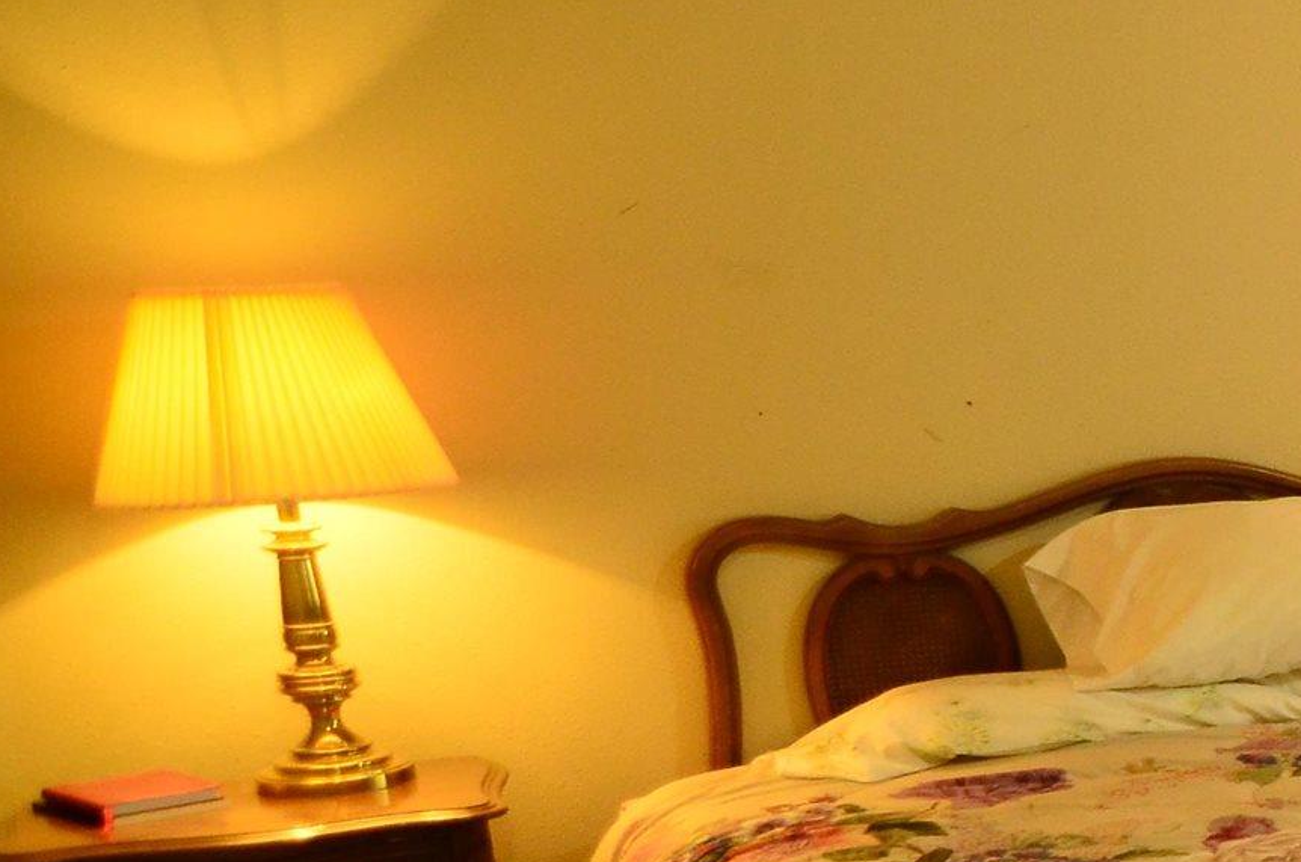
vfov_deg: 22.3
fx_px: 2120
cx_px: 2303
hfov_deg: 22.1
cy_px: 821
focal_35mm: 59
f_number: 2.8
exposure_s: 1/50
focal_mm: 11
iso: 1100
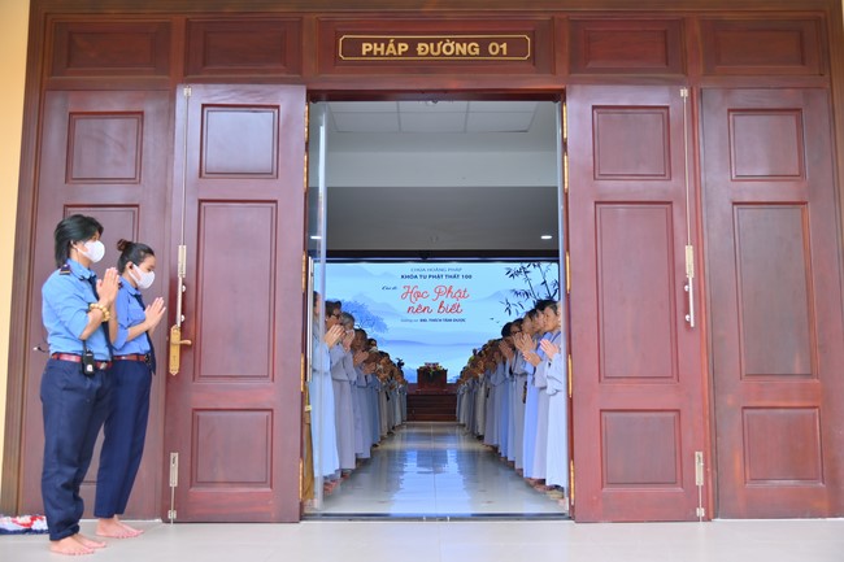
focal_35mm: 38
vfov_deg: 35.0
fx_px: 891
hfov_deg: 50.7
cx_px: 422
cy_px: 281
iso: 160
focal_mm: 38
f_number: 4.5
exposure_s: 1/80
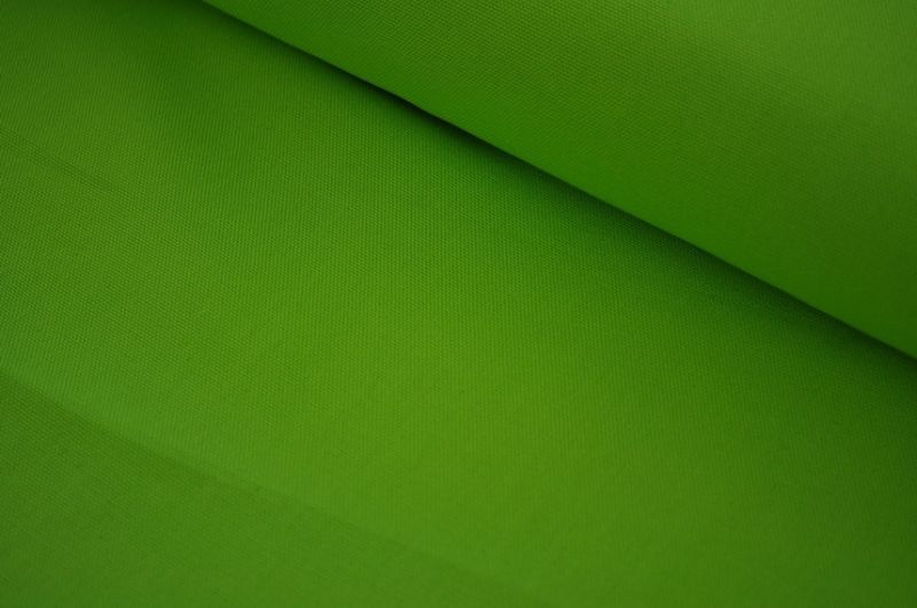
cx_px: 458
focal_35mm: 68
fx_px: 1717
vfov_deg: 20.1
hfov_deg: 29.9
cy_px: 304
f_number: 5.3
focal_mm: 45
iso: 400
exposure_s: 1/80
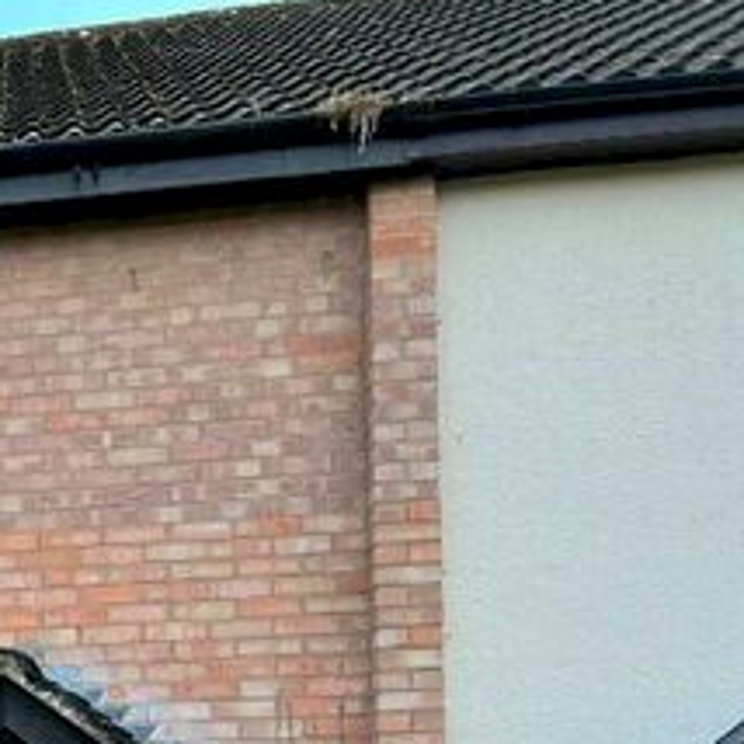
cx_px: -455
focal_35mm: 75
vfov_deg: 21.6
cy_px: 857
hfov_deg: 19.3
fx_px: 1824
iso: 40
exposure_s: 1/271
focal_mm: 5.7
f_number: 1.5
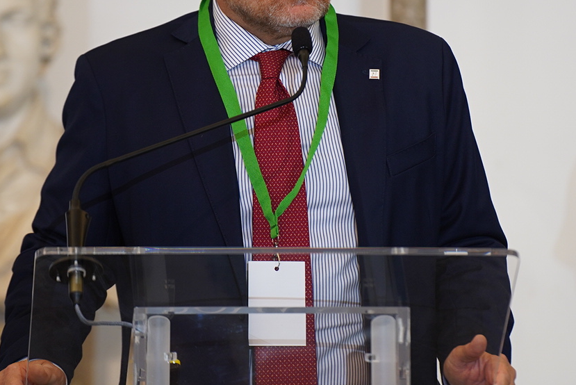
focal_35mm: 351
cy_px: 135
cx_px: 281
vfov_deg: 3.9
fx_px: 5620
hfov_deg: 5.9
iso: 500
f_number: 2.8
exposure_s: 1/125
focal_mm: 180
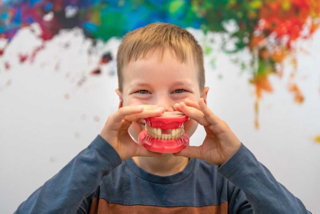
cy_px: 107
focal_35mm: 60
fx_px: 533
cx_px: 160
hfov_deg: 33.4
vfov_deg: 22.6
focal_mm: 60
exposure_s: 1/80
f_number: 2.8
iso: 200
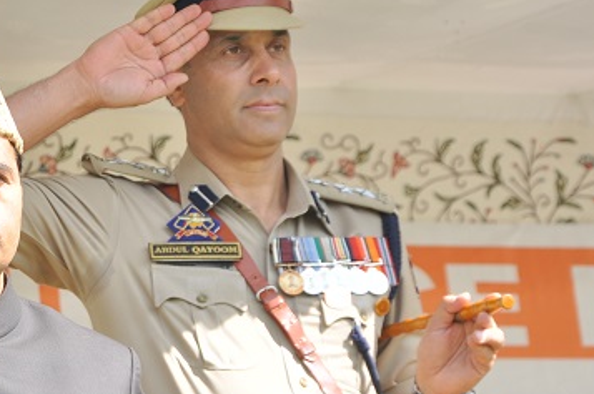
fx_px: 3343
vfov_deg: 6.7
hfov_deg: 10.1
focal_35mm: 203
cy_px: 269
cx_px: 63
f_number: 8
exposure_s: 1/200
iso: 200
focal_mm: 75
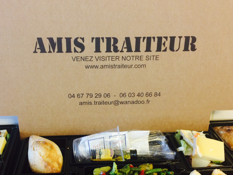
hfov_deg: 44.7
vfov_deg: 34.0
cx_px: 100
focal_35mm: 42
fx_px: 283
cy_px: 117
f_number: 2.2
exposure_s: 1/33
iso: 125
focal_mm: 4.15
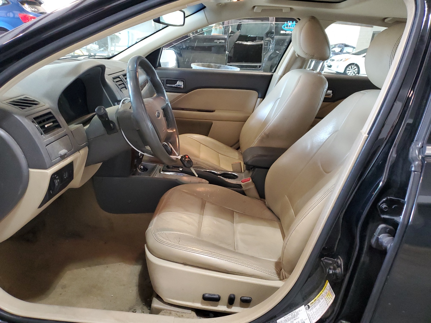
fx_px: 324
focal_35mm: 26
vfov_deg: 53.1
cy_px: 162
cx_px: 216
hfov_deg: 67.3
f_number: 1.5
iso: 368
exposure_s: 1/40
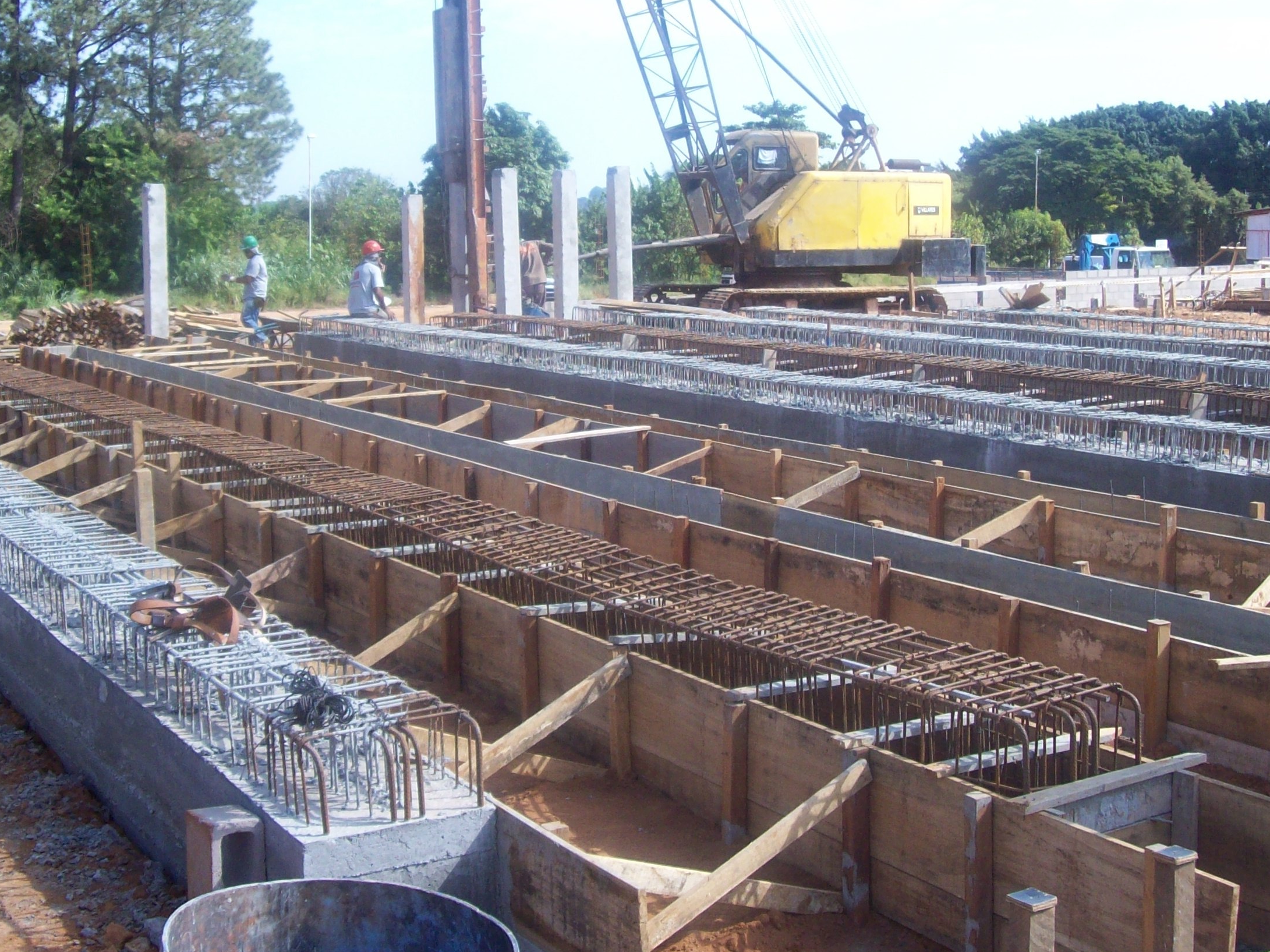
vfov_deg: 30.8
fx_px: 1724
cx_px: 622
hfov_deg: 40.4
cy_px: 405
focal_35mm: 47
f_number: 2.7
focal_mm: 6
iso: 80
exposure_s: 1/605
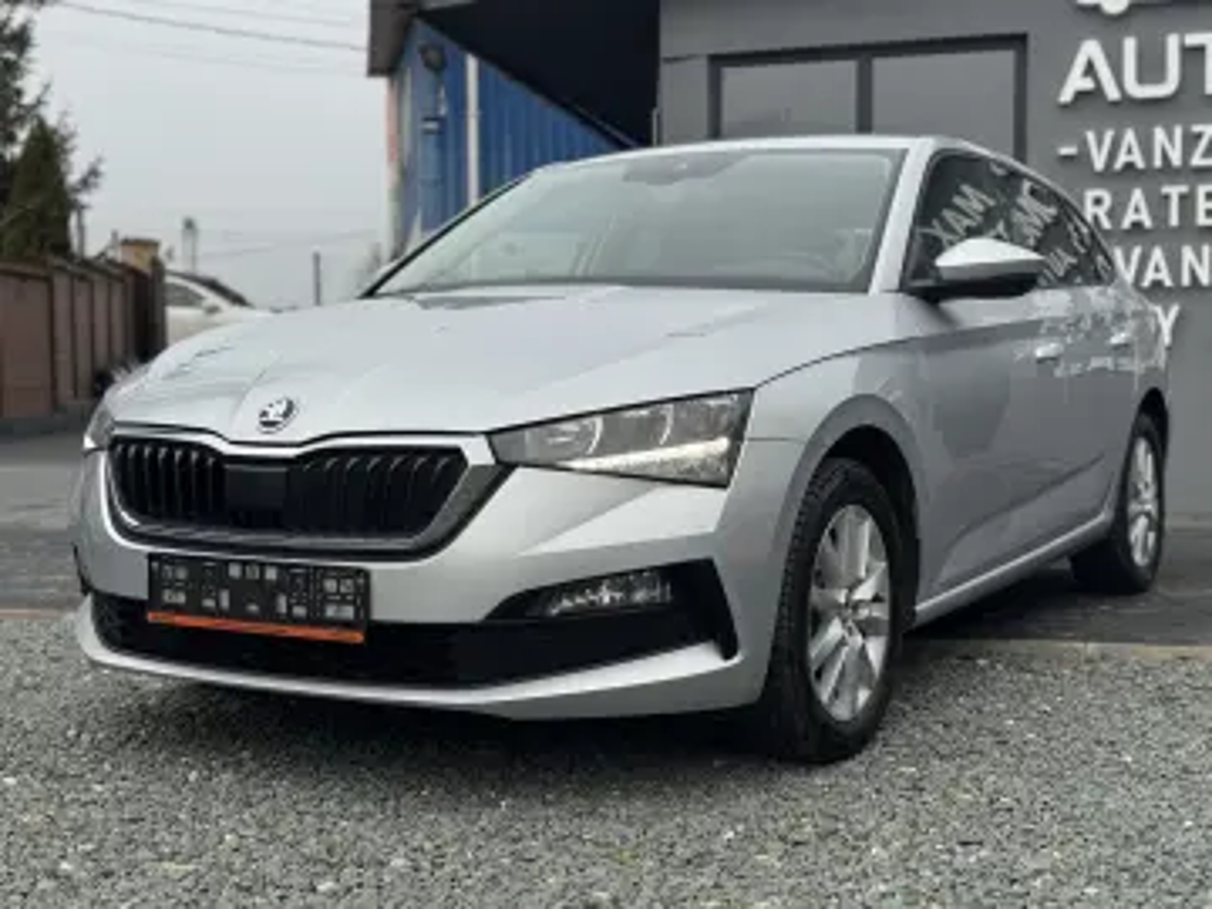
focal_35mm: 48
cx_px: 606
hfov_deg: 39.7
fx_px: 1681
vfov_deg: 30.3
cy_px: 454
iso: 64
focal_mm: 6.76
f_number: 1.78
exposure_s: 1/312
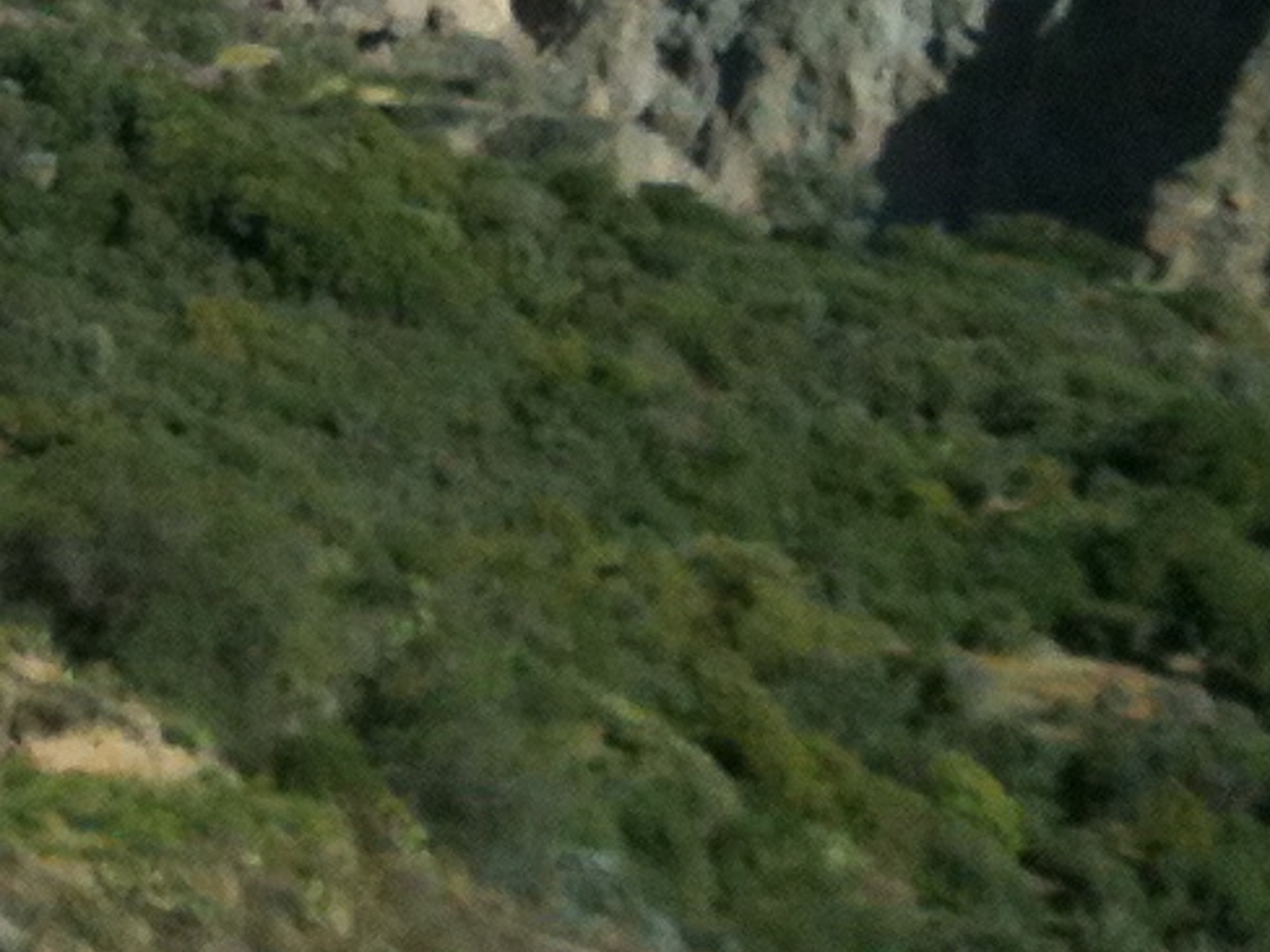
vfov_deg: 9.5
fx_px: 5393
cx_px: -1377
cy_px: -843
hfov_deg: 11.8
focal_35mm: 147
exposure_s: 1/1315
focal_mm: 3.85
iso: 64
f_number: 2.8
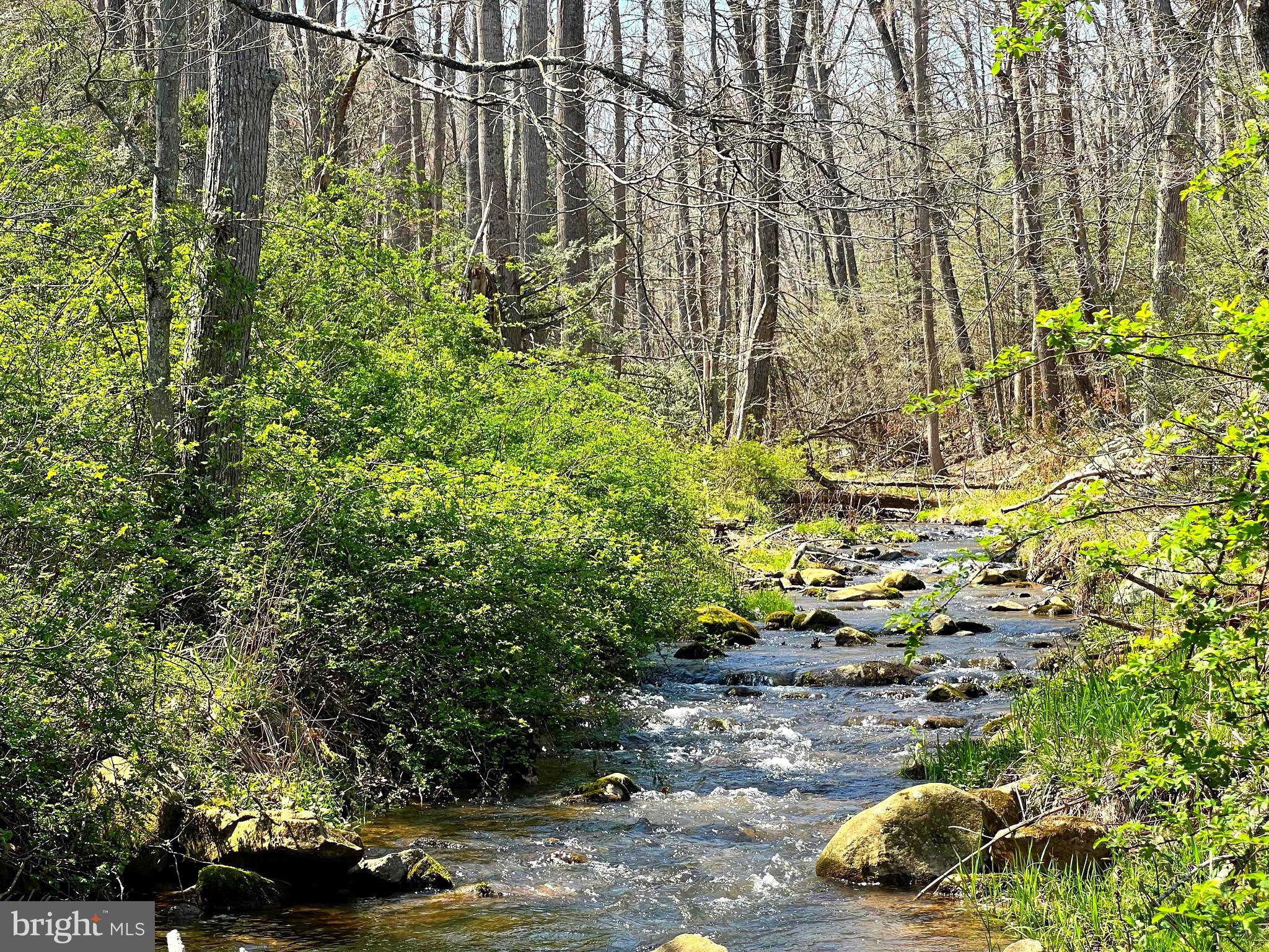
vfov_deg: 19.1
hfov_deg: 25.3
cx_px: 634
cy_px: 476
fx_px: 2823
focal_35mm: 77
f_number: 2.8
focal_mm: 9
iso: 32
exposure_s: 1/166
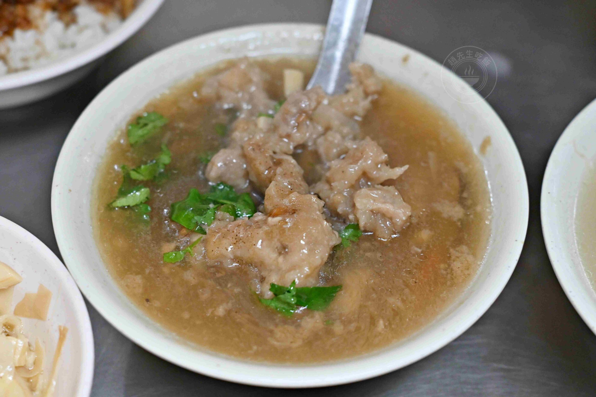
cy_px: 198
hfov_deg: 27.0
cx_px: 298
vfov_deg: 18.2
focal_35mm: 75
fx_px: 1242
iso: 1100
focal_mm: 50
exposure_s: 1/160
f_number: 3.2
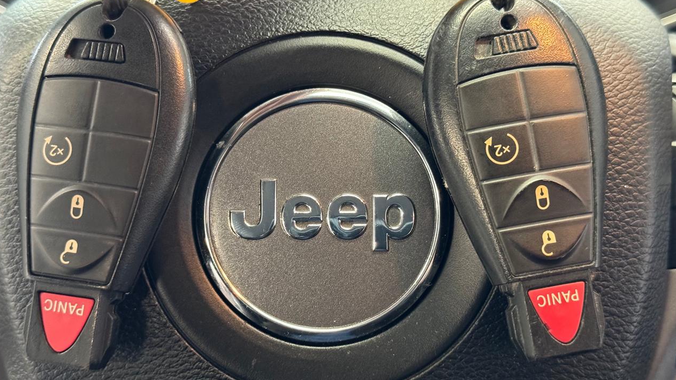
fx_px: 950
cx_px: 338
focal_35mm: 53
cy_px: 234
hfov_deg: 39.2
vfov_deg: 22.6
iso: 640
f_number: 1.78
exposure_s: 1/30
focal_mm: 6.76
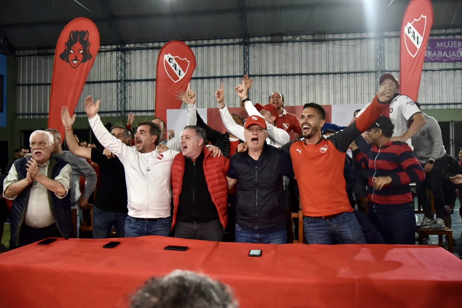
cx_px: 231
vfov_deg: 43.6
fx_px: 385
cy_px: 154
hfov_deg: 61.9
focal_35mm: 30
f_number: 4
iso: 1600
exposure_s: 1/200
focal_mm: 30
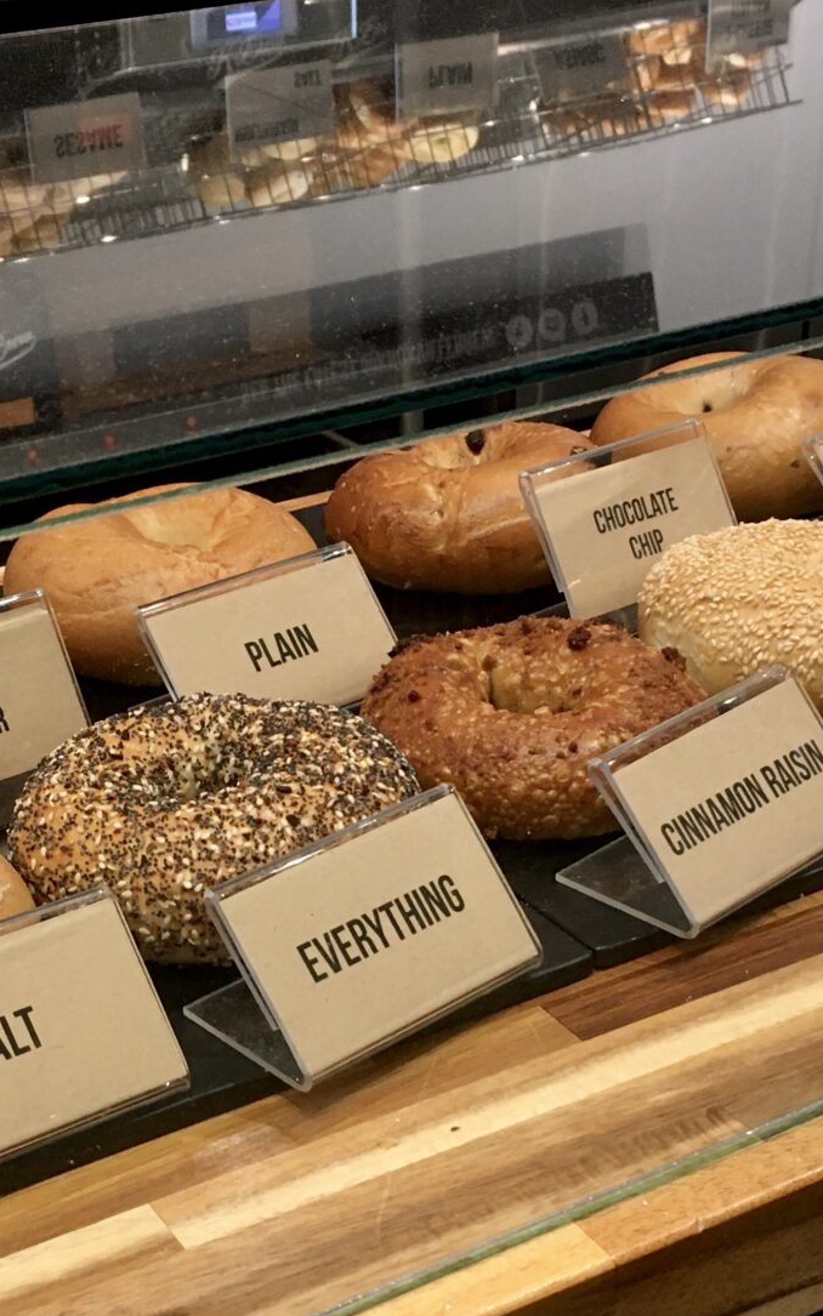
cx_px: 302
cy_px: 893
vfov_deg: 34.7
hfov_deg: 22.3
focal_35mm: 58
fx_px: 2082
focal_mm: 4.15
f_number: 2.2
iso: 100
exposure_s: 1/30
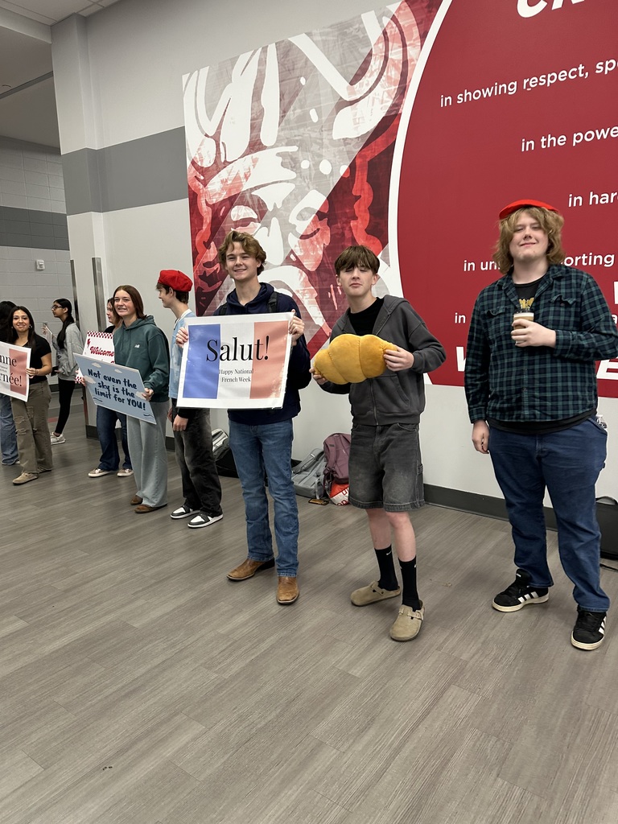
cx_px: 309
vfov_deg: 71.6
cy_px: 412
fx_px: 571
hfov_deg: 56.8
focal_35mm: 24
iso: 200
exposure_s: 1/60
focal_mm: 6.86
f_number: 1.78
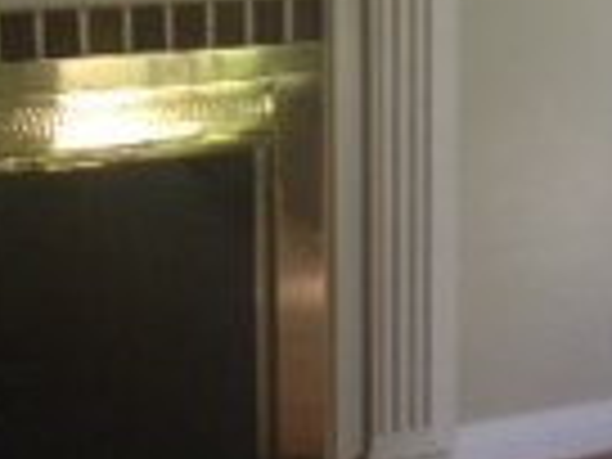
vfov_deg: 9.6
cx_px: 760
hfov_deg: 12.4
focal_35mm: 155
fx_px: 2740
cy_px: 288
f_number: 2.4
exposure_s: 1/20
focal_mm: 4.12
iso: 80
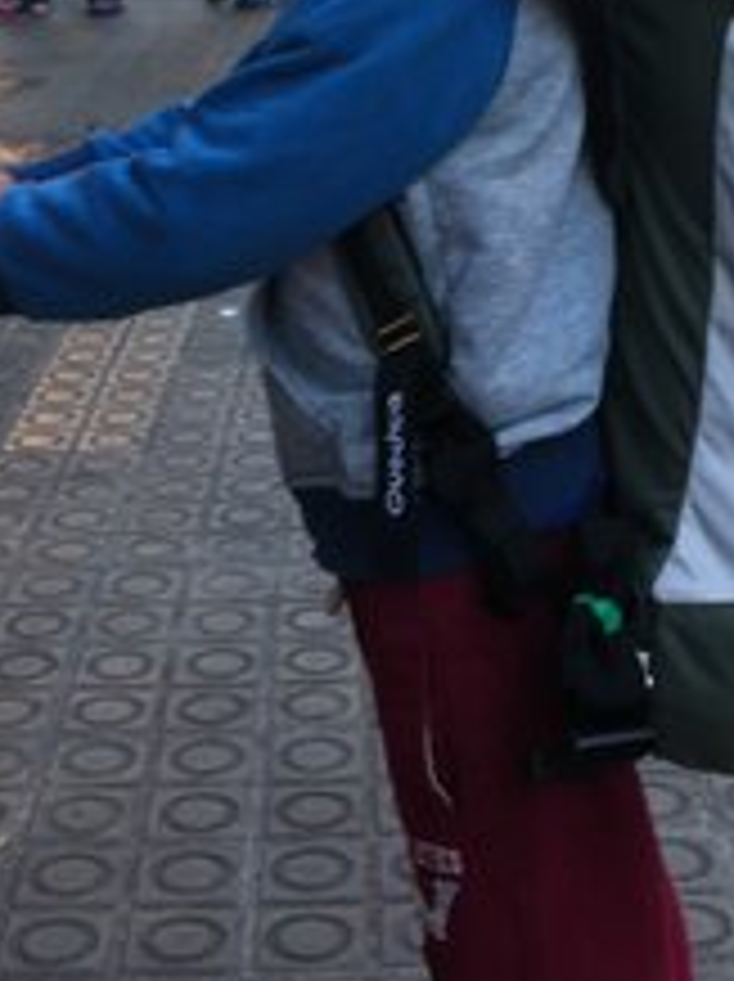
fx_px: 2181
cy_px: 112
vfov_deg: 24.7
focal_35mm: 77
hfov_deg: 19.0
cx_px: 507
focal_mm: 3.85
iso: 100
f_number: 2.8
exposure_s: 1/60
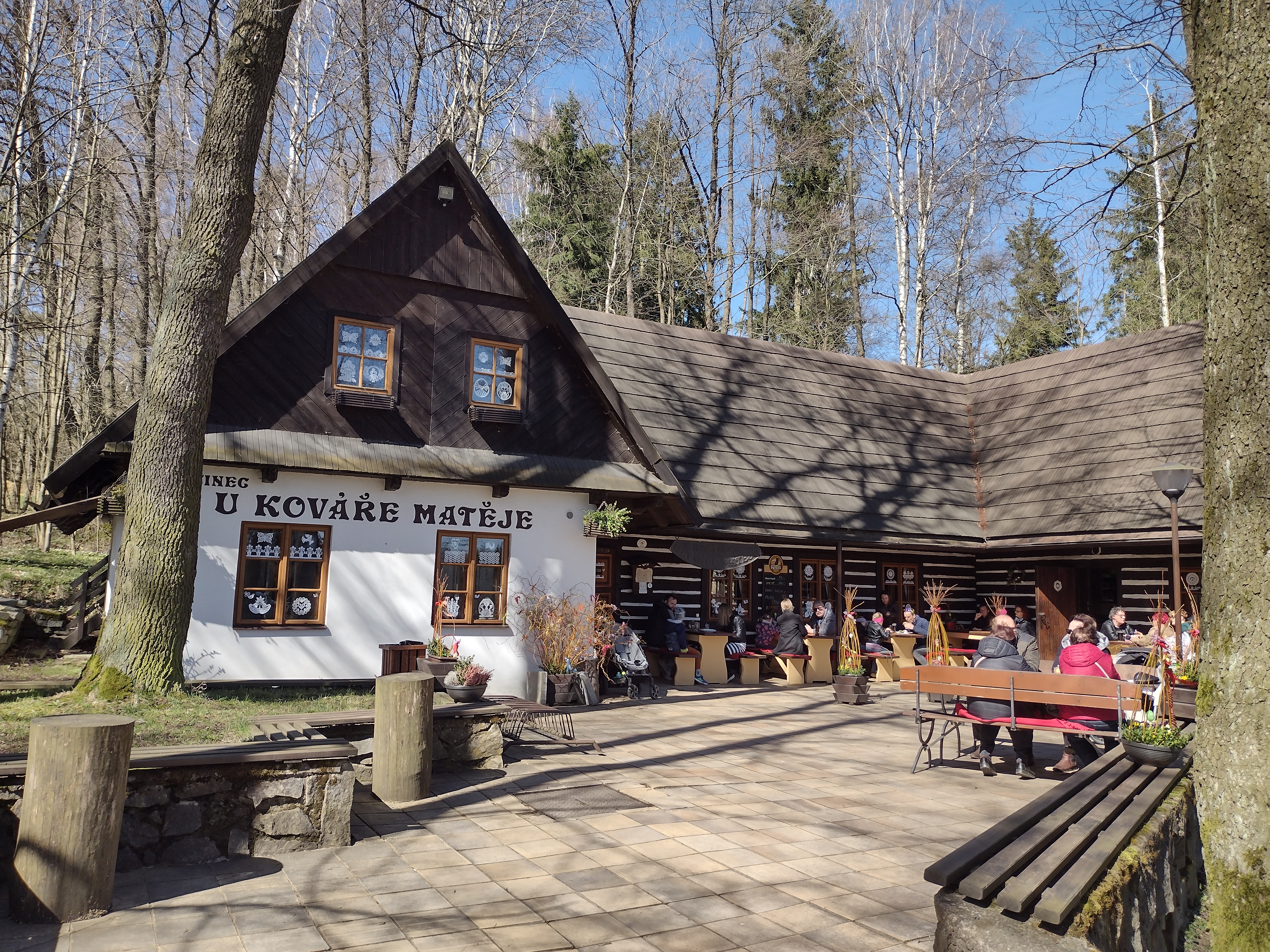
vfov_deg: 51.4
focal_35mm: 27
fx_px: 991
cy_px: 476
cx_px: 635
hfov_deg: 65.3
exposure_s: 1/1048
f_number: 1.7
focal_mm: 4.71
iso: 100
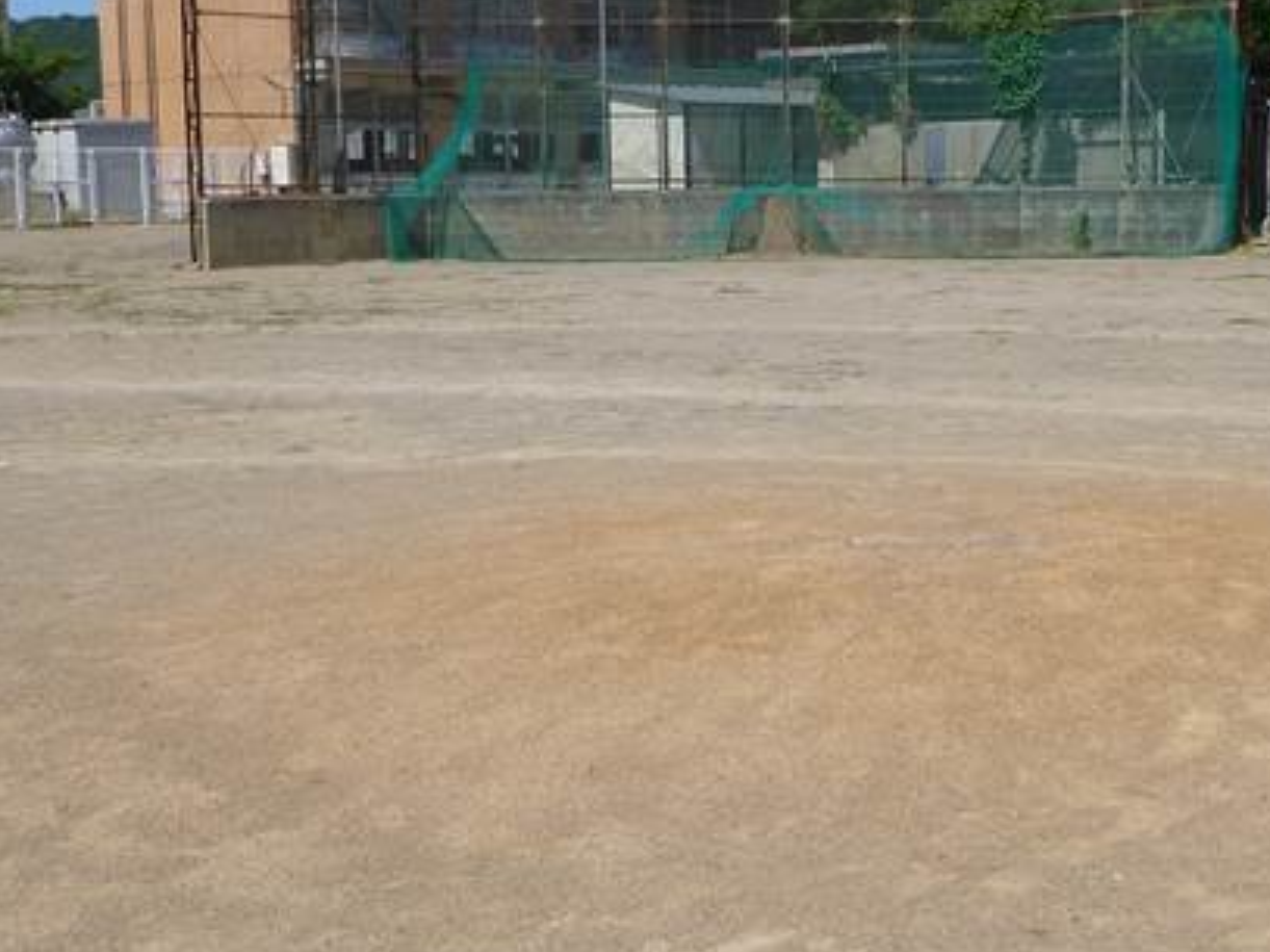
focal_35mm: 55
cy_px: 471
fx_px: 2017
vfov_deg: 26.5
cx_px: 867
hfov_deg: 34.6
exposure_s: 1/200
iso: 100
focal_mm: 4.9
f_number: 10
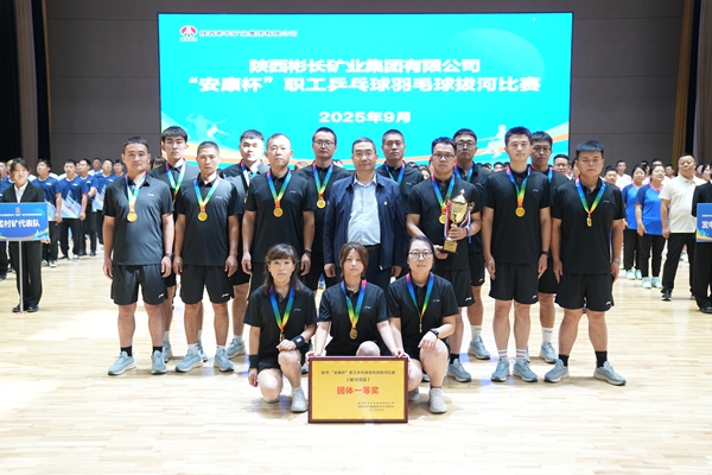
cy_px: 238
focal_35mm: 36
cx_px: 356
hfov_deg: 53.1
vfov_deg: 36.9
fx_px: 712
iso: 2000
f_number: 2.8
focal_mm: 36
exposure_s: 1/320
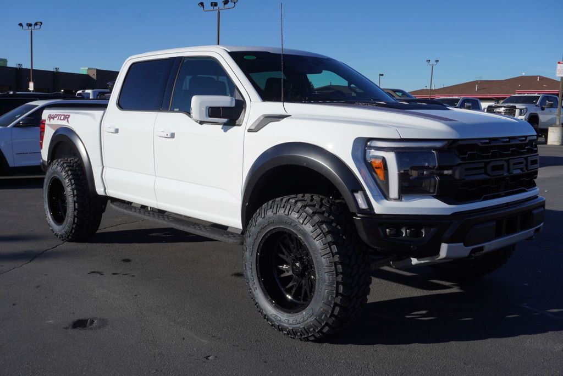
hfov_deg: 53.1
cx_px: 282
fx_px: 563
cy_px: 188
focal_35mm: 36
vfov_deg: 36.9
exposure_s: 1/320
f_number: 8
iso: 100
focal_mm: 24
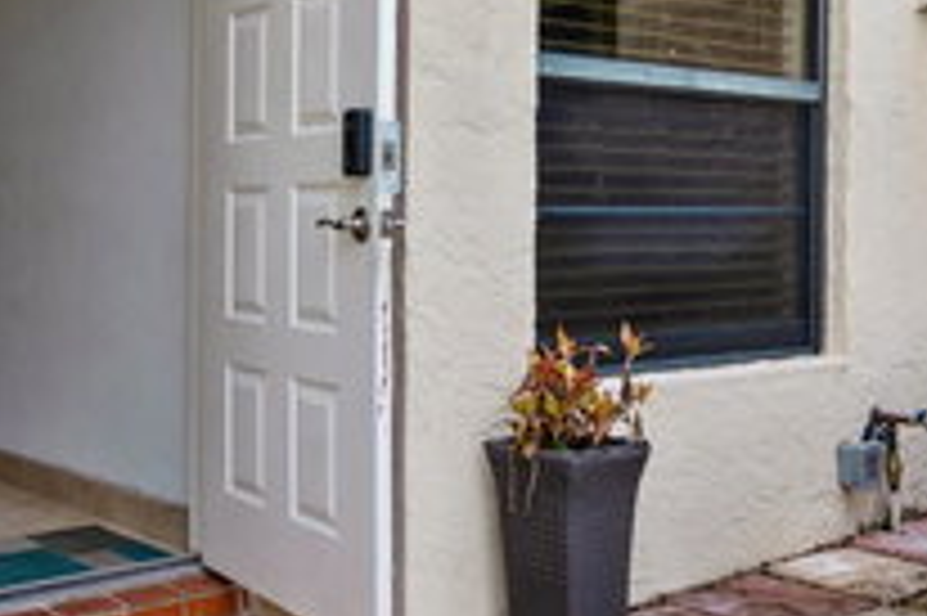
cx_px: 423
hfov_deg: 40.3
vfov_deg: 27.4
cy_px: 229
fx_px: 1261
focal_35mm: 49
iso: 200
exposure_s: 1/320
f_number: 9
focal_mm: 14
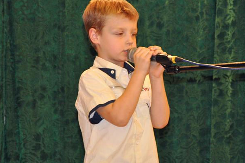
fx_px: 1515
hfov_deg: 9.2
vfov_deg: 6.2
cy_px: 82
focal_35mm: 223
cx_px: 136
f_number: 5.6
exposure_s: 1/60
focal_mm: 105
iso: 2000
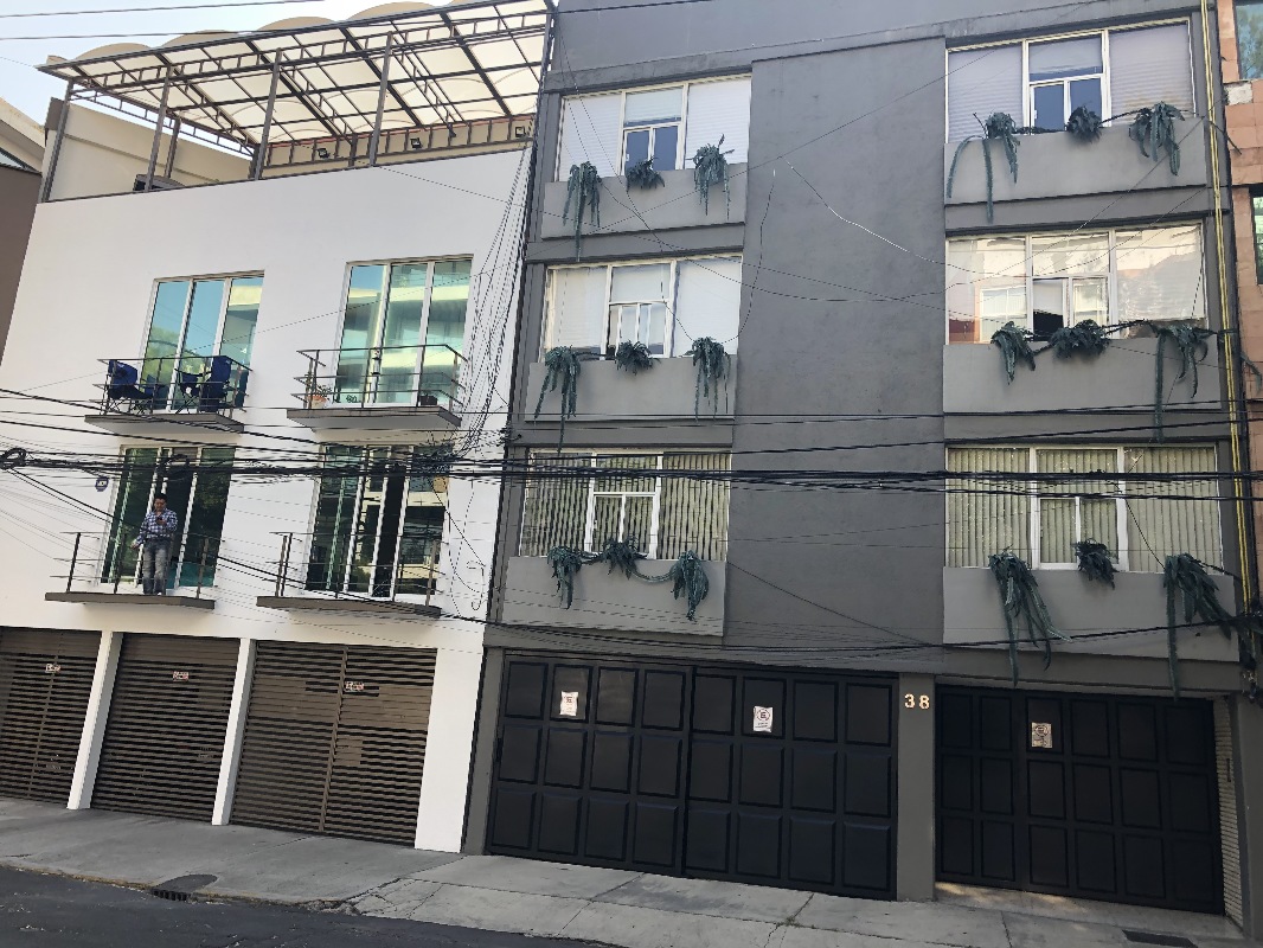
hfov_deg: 63.4
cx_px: 632
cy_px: 474
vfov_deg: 49.8
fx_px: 1022
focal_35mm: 28
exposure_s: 1/271
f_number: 1.8
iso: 20
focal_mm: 3.99
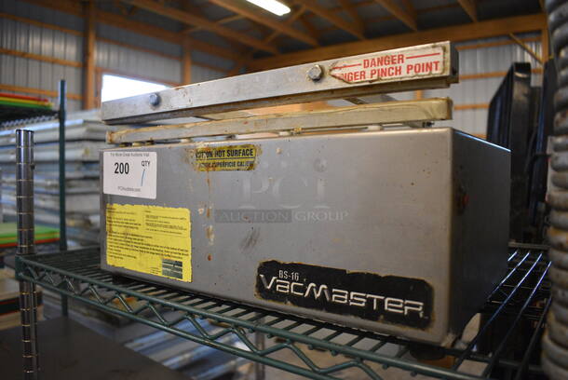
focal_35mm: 27
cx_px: 284
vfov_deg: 48.0
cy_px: 190
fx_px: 426
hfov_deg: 67.3
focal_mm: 18
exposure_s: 1/125
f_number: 3.5
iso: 2800
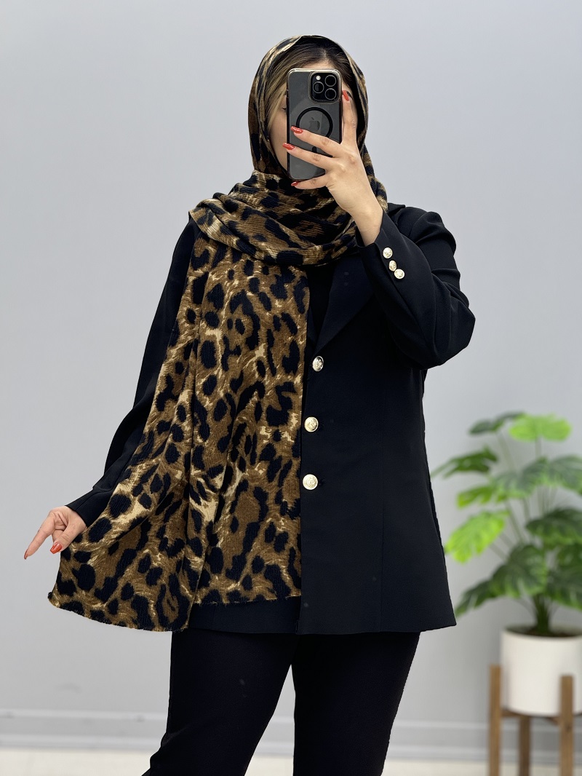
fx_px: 2689
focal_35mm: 120
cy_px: 388
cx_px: 291
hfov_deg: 12.4
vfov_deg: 16.4
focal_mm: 15.66
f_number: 2.8
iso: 64
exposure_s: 1/100
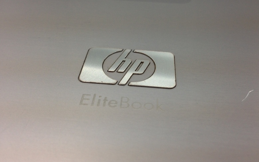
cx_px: 133
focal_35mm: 36
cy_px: 76
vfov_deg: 35.3
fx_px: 254
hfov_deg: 54.0
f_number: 2.4
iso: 50
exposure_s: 1/30
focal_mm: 4.12
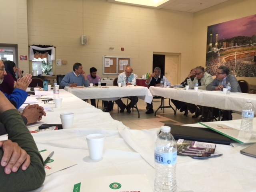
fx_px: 214
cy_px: 96
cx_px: 128
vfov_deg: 48.2
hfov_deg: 61.7
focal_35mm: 29
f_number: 2.2
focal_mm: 4.15
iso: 32
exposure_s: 1/15
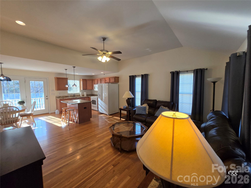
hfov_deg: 106.2
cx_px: 126
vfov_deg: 89.9
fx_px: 94
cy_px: 94
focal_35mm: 13
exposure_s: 1/60
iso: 80
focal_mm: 1.7
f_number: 2.2
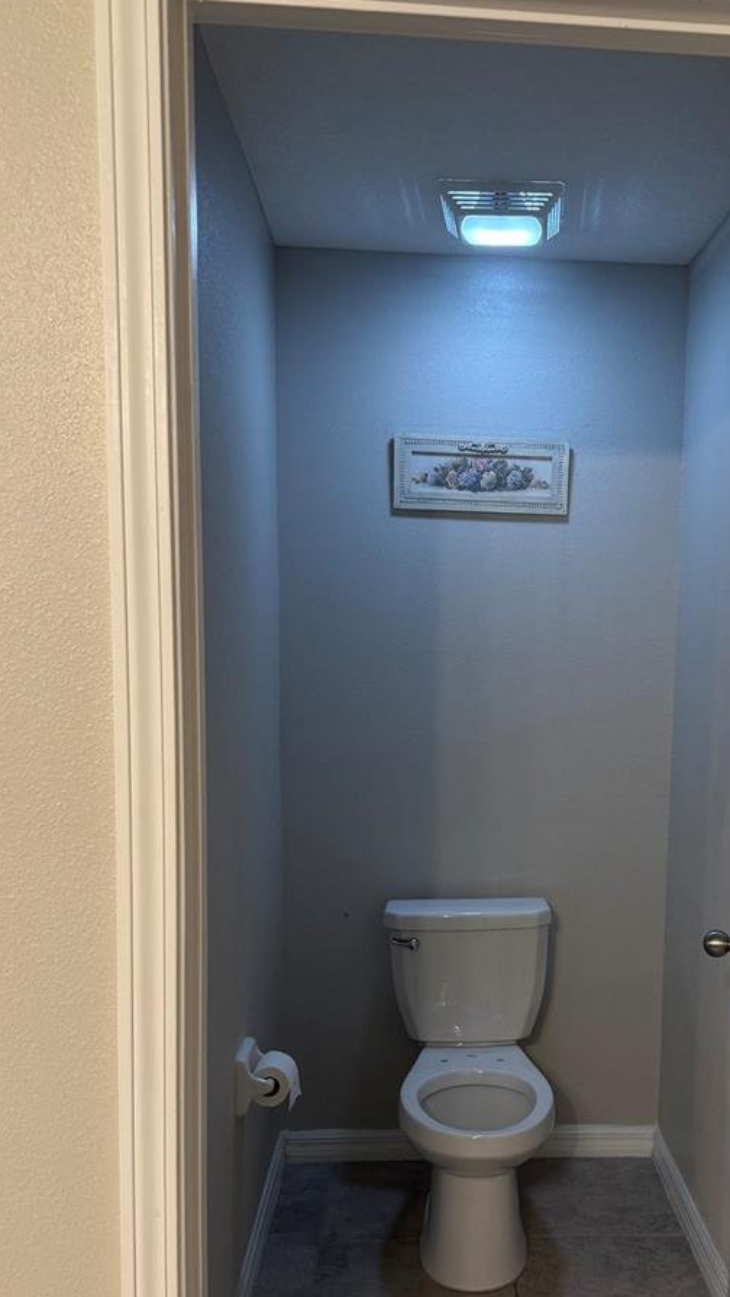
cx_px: 516
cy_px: 803
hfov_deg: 33.3
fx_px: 1204
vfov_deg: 56.0
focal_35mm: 35
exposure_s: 1/120
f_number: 1.78
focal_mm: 6.76
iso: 200
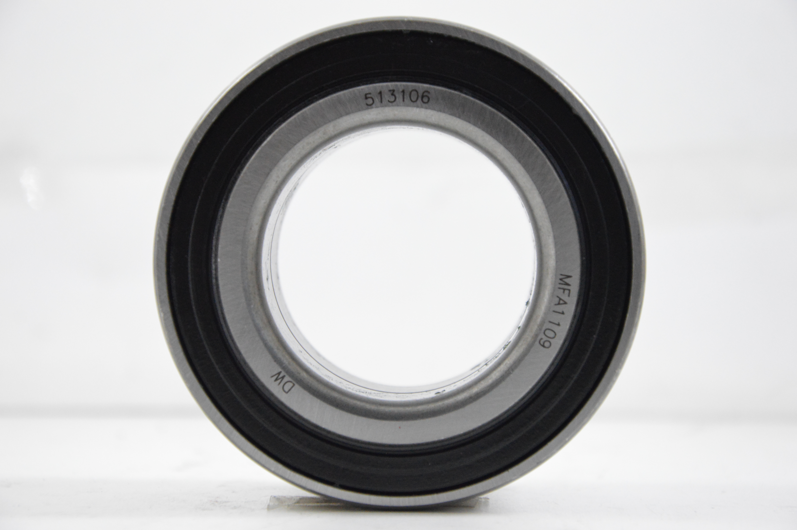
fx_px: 3252
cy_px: 265
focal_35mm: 147
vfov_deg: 9.3
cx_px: 398
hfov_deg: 14.0
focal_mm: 98
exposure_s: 1/100
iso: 3200
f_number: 7.1
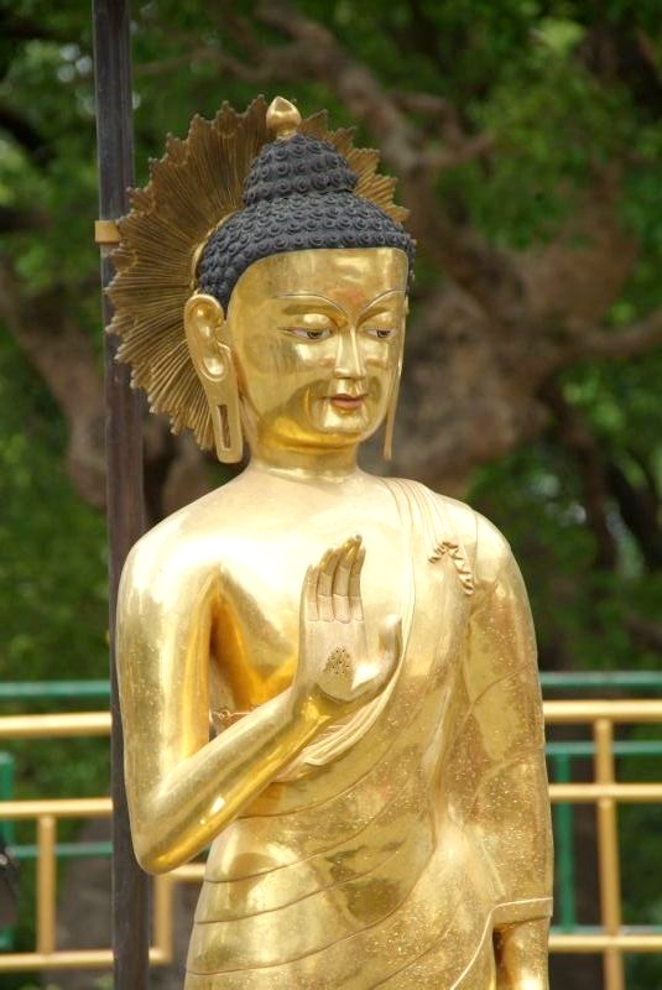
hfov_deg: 6.8
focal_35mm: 203
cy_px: 495
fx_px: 5587
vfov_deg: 10.1
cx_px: 331
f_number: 5.6
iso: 160
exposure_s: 1/90
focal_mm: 135
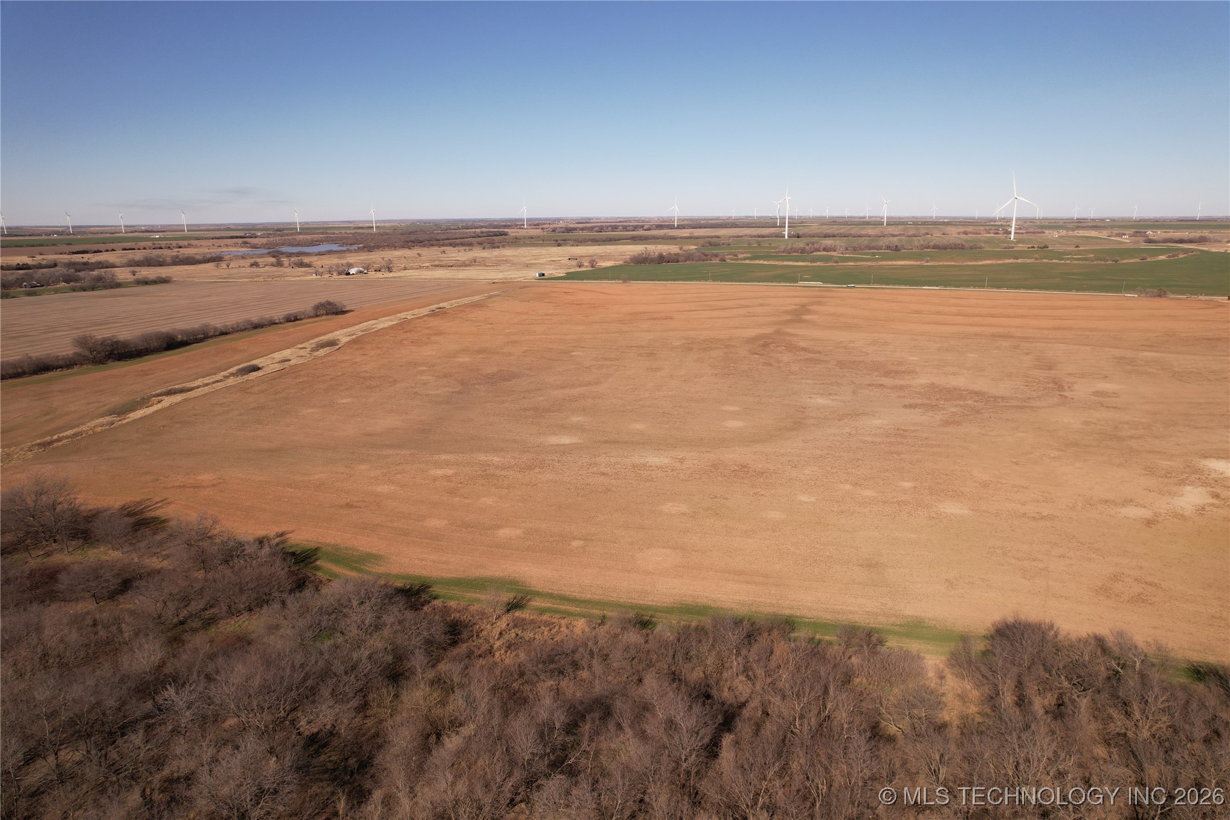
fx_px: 752
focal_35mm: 22
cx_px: 615
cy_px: 410
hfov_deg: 78.6
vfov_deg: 57.2
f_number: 2.8
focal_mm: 8.38
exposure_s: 1/640
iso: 100
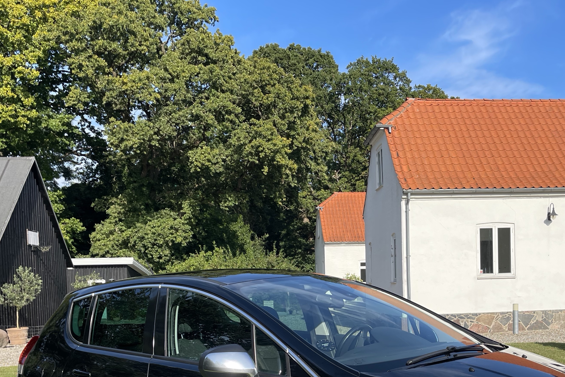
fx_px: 628
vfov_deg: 32.4
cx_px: 333
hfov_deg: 48.2
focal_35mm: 40
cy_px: 305
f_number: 1.6
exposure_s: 1/2387
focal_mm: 5.1
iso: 32
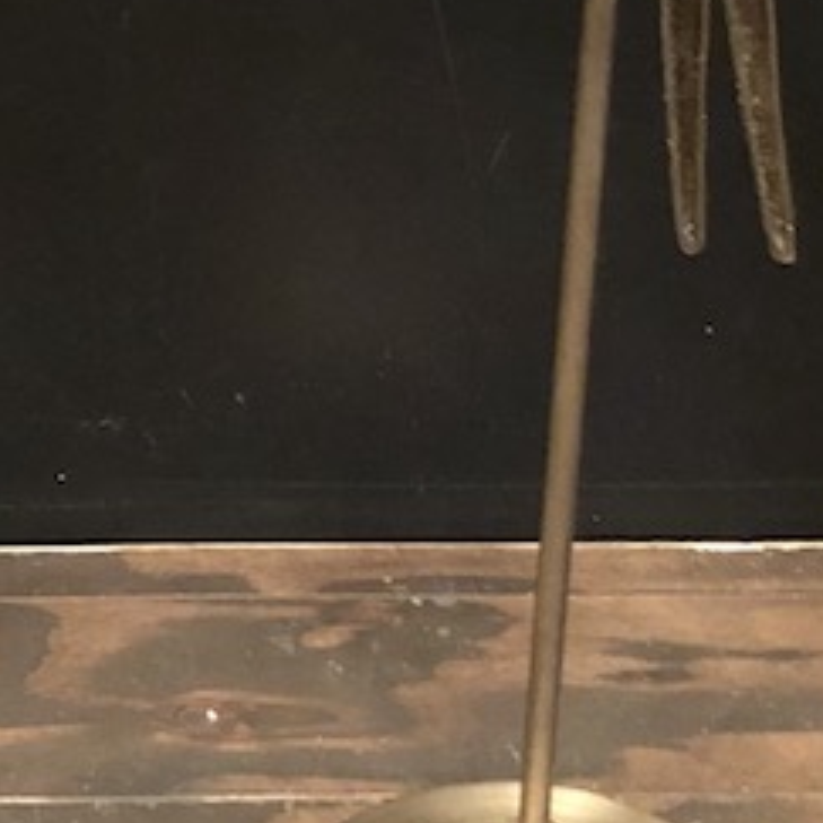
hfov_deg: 16.9
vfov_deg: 16.8
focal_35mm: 102
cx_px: 173
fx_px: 2744
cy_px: 81
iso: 320
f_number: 1.8
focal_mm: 4
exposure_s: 1/4
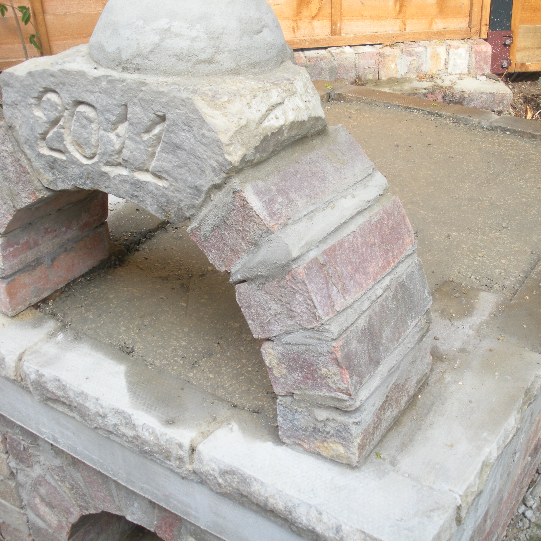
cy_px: 268
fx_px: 760
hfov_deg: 38.9
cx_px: 338
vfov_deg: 39.2
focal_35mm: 43
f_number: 3.5
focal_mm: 6.3
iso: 64
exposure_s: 1/104
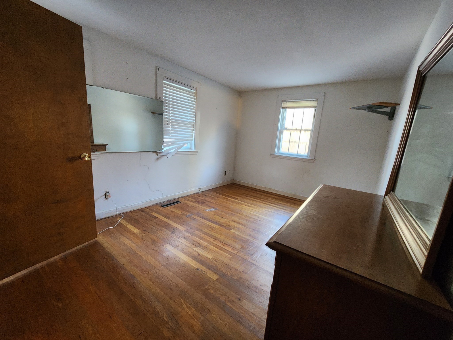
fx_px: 170
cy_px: 170
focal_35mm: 13
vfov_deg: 89.9
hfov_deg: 106.2
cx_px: 226
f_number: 2.2
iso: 640
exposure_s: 1/24
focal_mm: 2.2
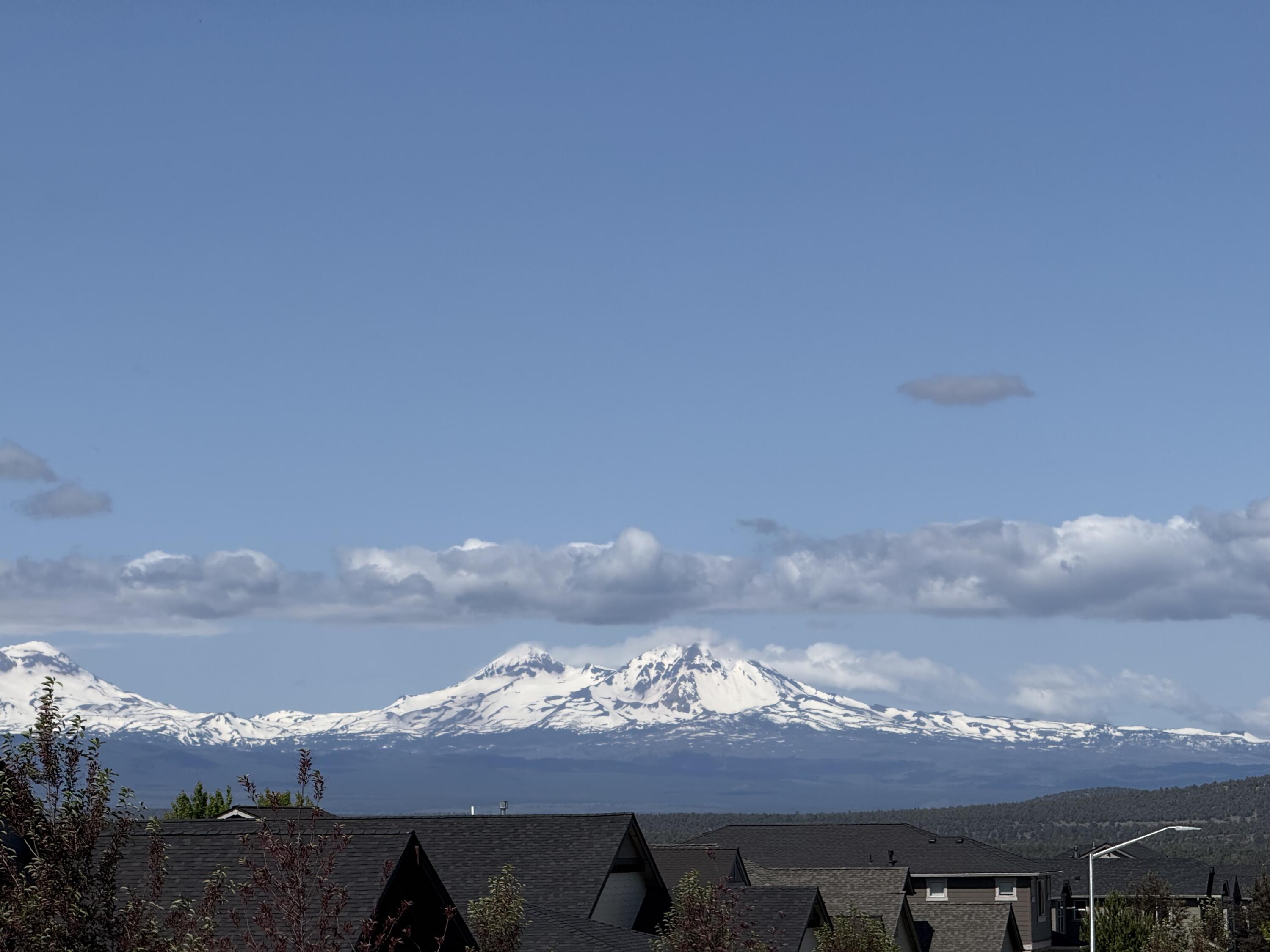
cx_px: 635
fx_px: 4403
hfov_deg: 16.4
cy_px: 476
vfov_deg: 12.3
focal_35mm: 120
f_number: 2.8
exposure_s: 1/3195
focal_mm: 15.66
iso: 50
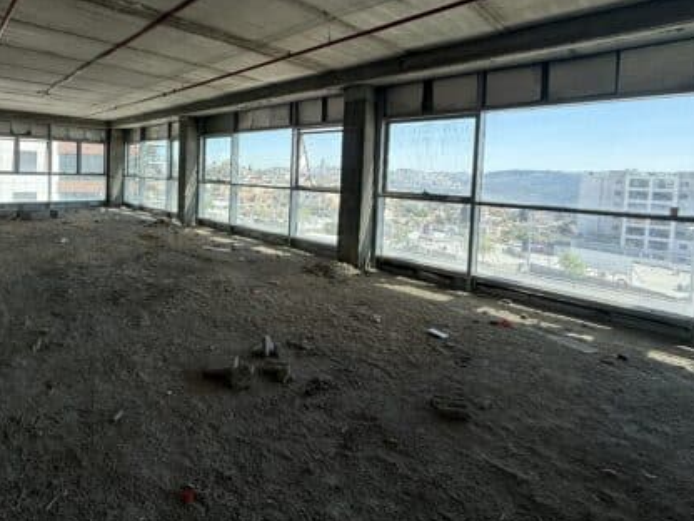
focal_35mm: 19
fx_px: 381
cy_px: 188
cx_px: 240
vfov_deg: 67.4
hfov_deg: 82.2
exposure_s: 1/522
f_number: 2.2
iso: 64
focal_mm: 2.22
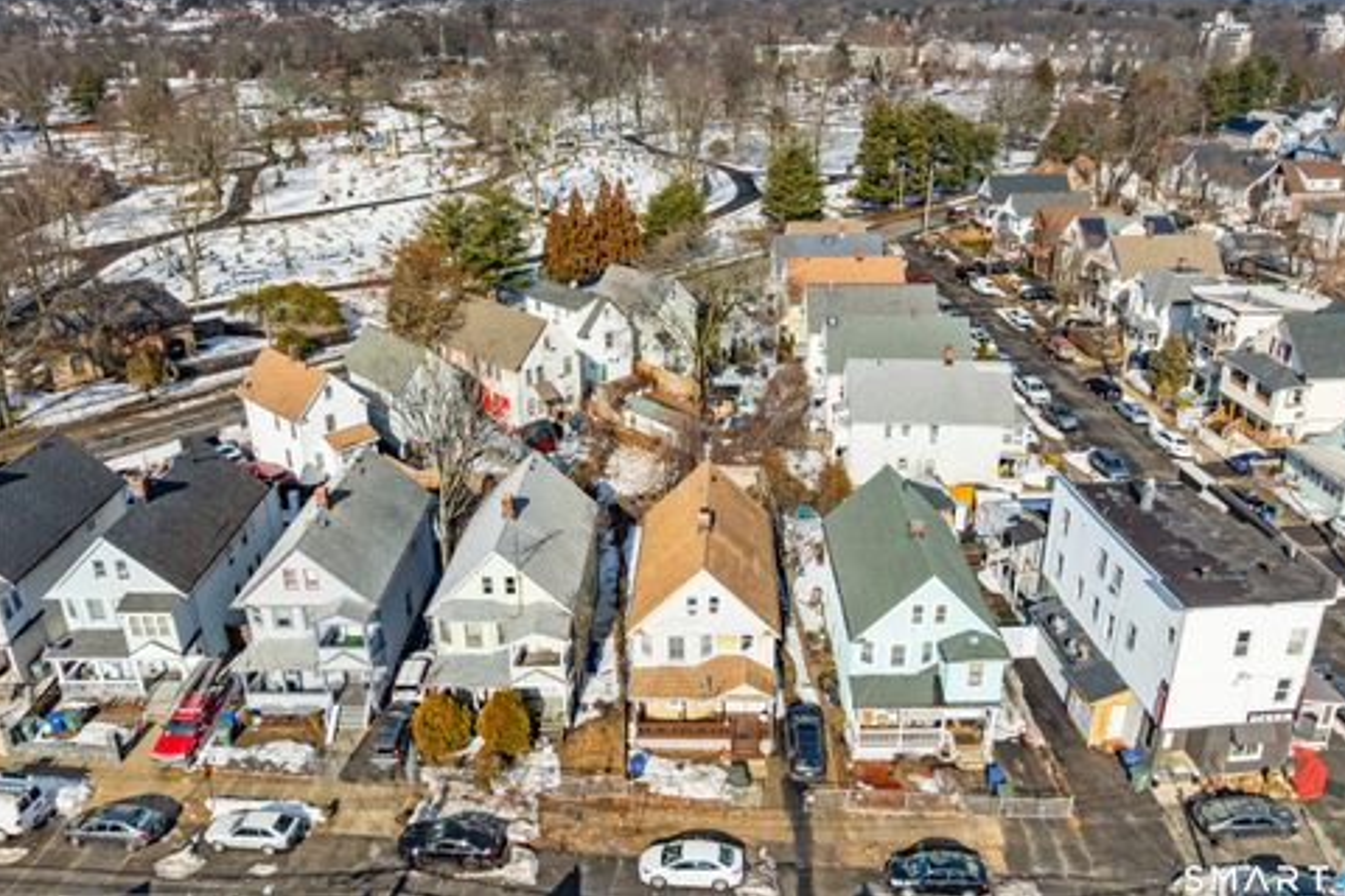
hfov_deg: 69.4
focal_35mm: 26
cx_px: 692
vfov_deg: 49.4
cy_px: 378
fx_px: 971
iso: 130
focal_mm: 12.29
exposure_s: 1/3200
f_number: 2.8
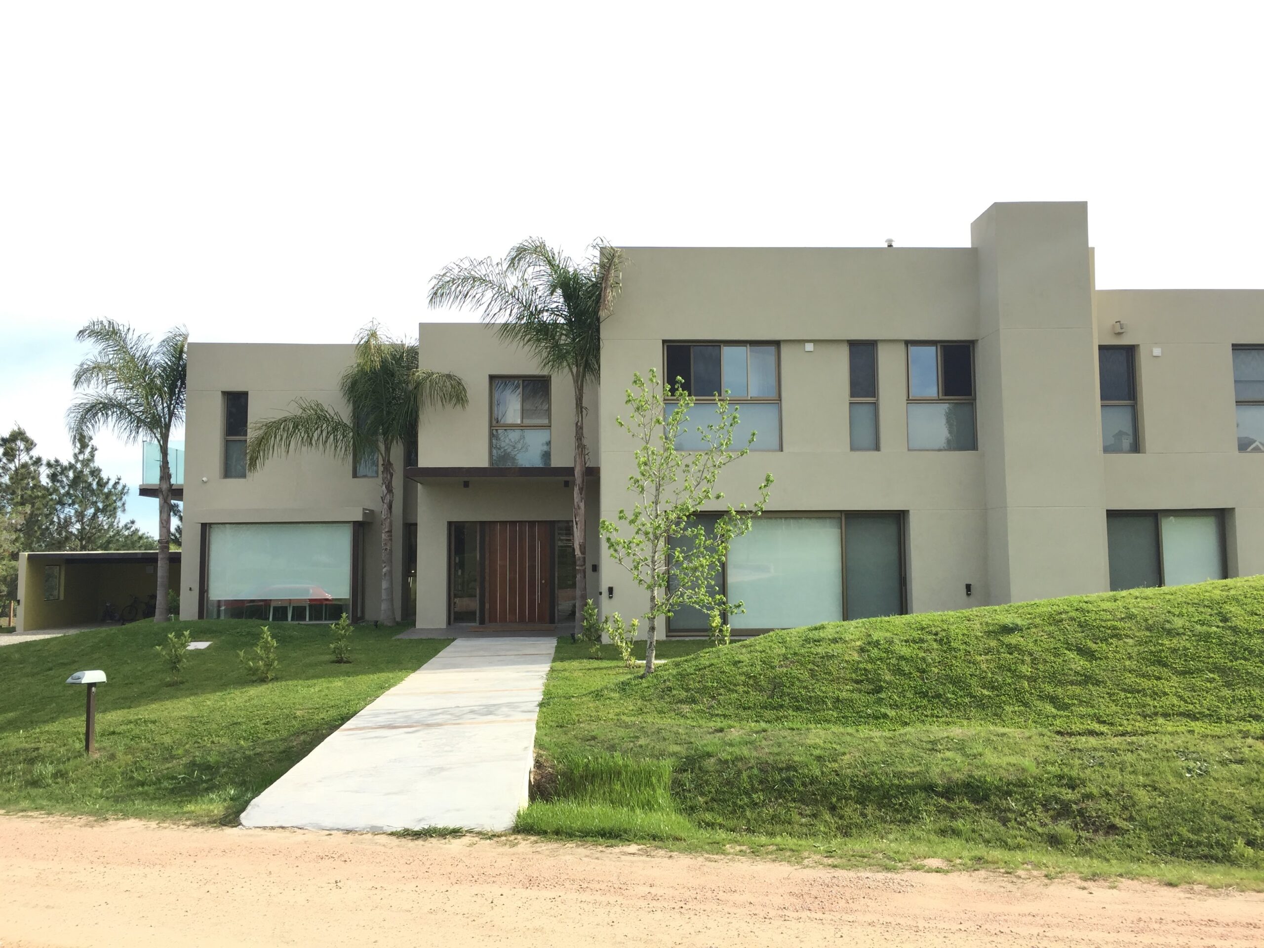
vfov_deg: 48.2
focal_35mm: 29
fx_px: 1059
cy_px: 474
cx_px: 632
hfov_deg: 61.7
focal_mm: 4.15
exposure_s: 1/775
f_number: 2.2
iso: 32
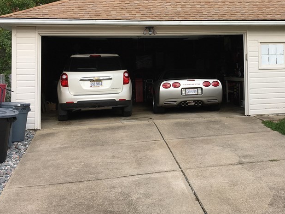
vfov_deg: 29.8
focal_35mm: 48
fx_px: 395
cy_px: 58
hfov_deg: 38.9
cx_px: 203
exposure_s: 1/746
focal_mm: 4.15
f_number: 2.2
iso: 25
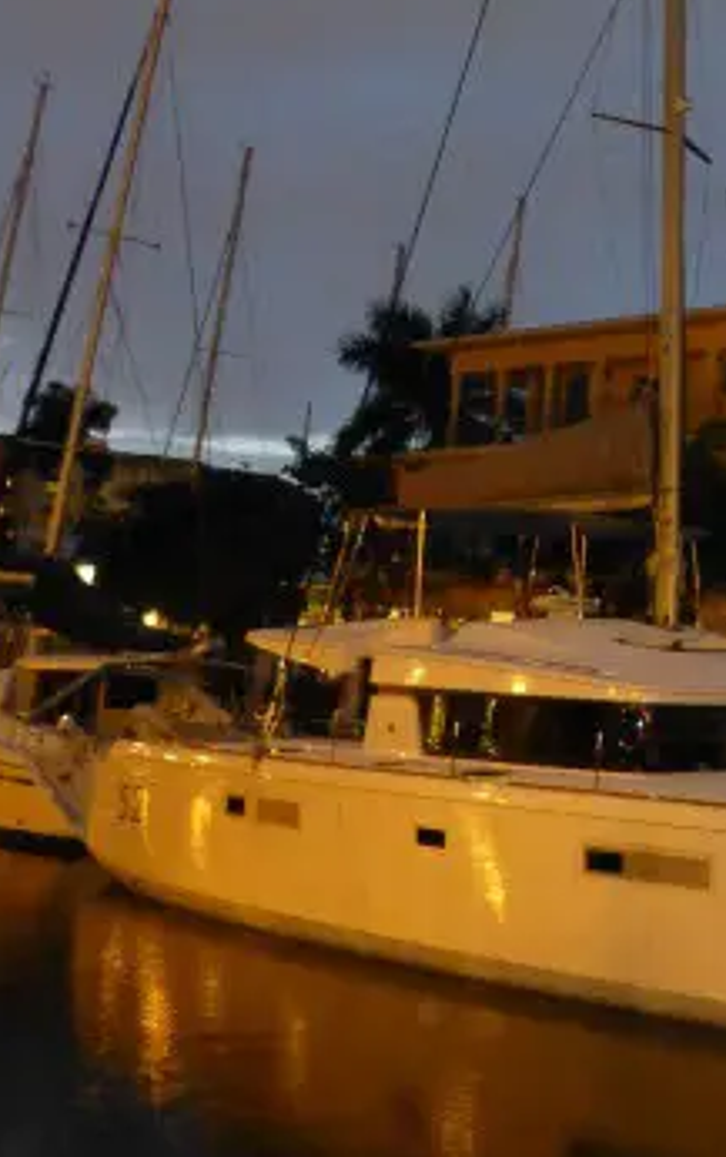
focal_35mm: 47
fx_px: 1484
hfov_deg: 26.1
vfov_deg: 40.8
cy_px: 227
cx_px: 726
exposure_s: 1/3.2
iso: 800
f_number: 3.3
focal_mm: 4.3
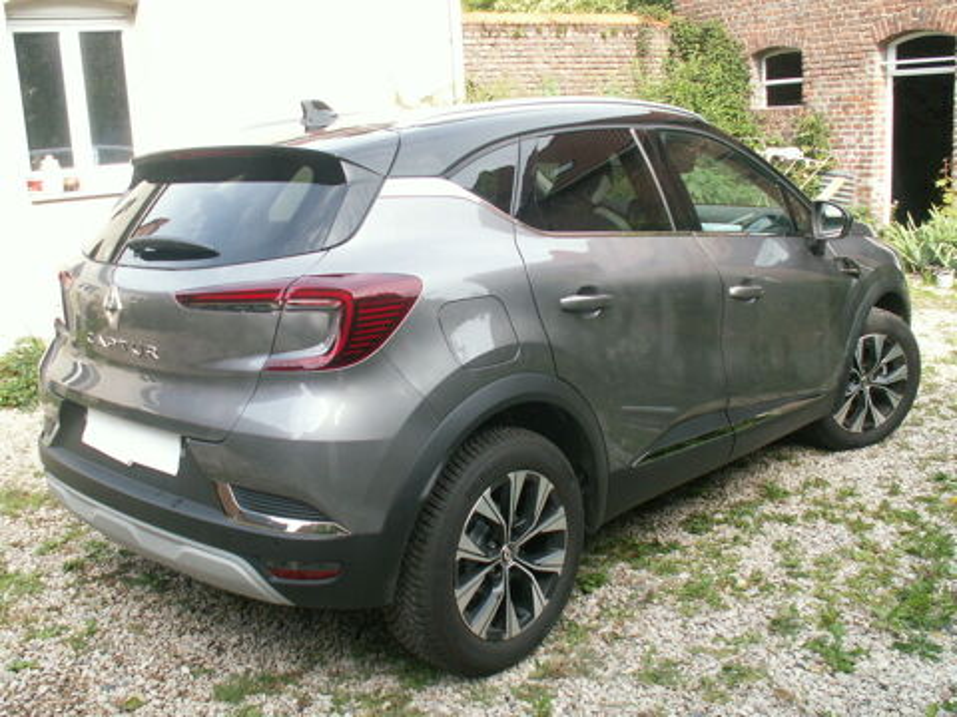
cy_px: 358
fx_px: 968
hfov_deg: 52.6
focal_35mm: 35
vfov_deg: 40.7
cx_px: 478
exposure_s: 1/100
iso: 50
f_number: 4
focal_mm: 5.86
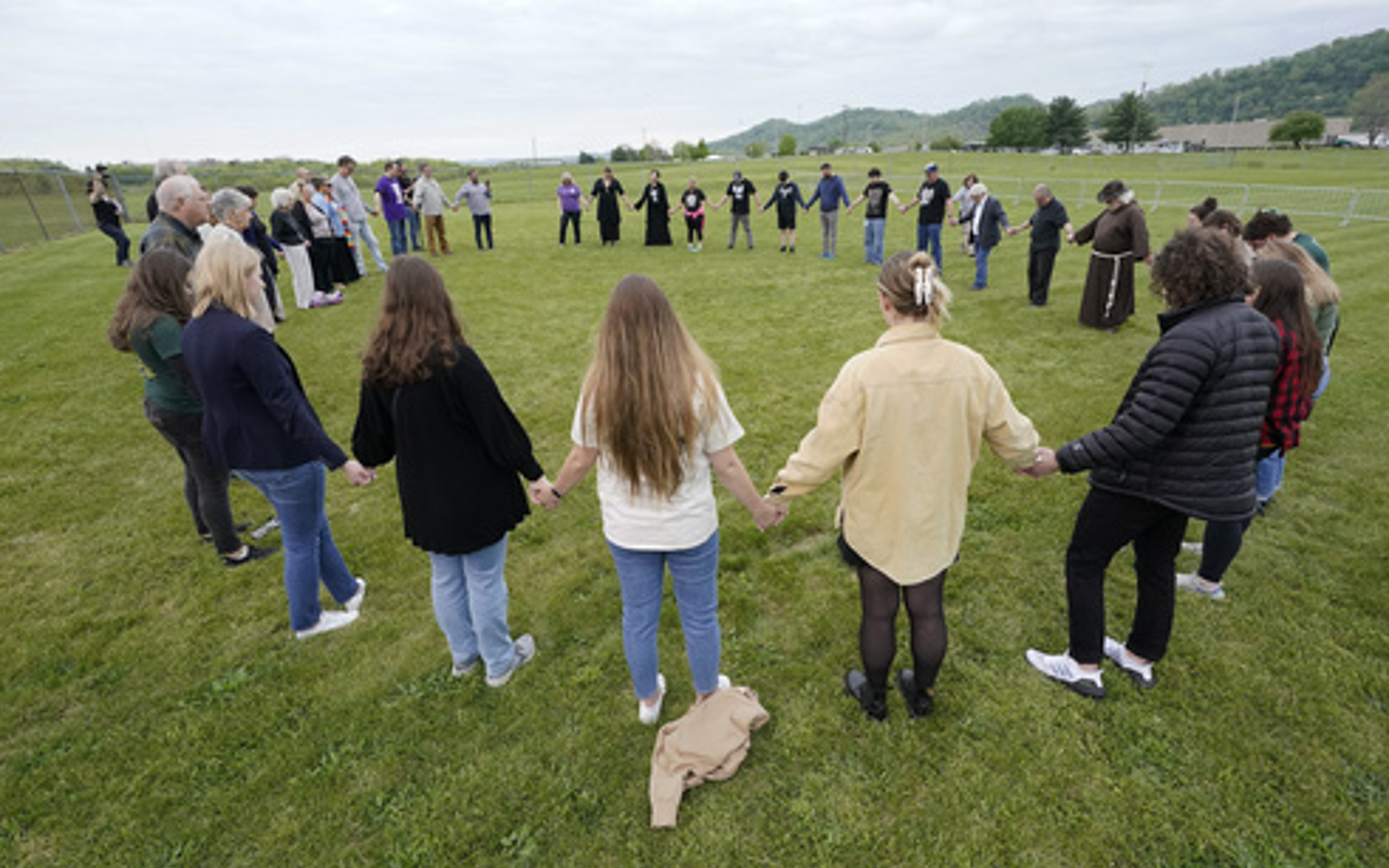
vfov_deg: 68.0
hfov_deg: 94.3
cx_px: 707
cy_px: 414
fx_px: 644
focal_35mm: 17
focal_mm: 16
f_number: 8
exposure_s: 1/500
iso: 4000
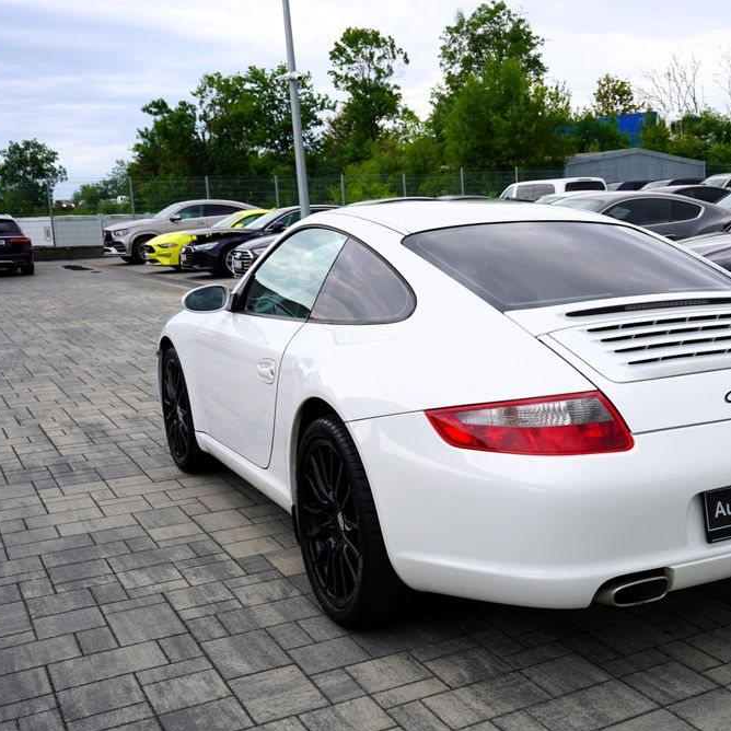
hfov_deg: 38.2
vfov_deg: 39.2
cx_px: 546
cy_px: 373
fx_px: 1027
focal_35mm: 43
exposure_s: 1/100
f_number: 7.1
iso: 100
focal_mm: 33
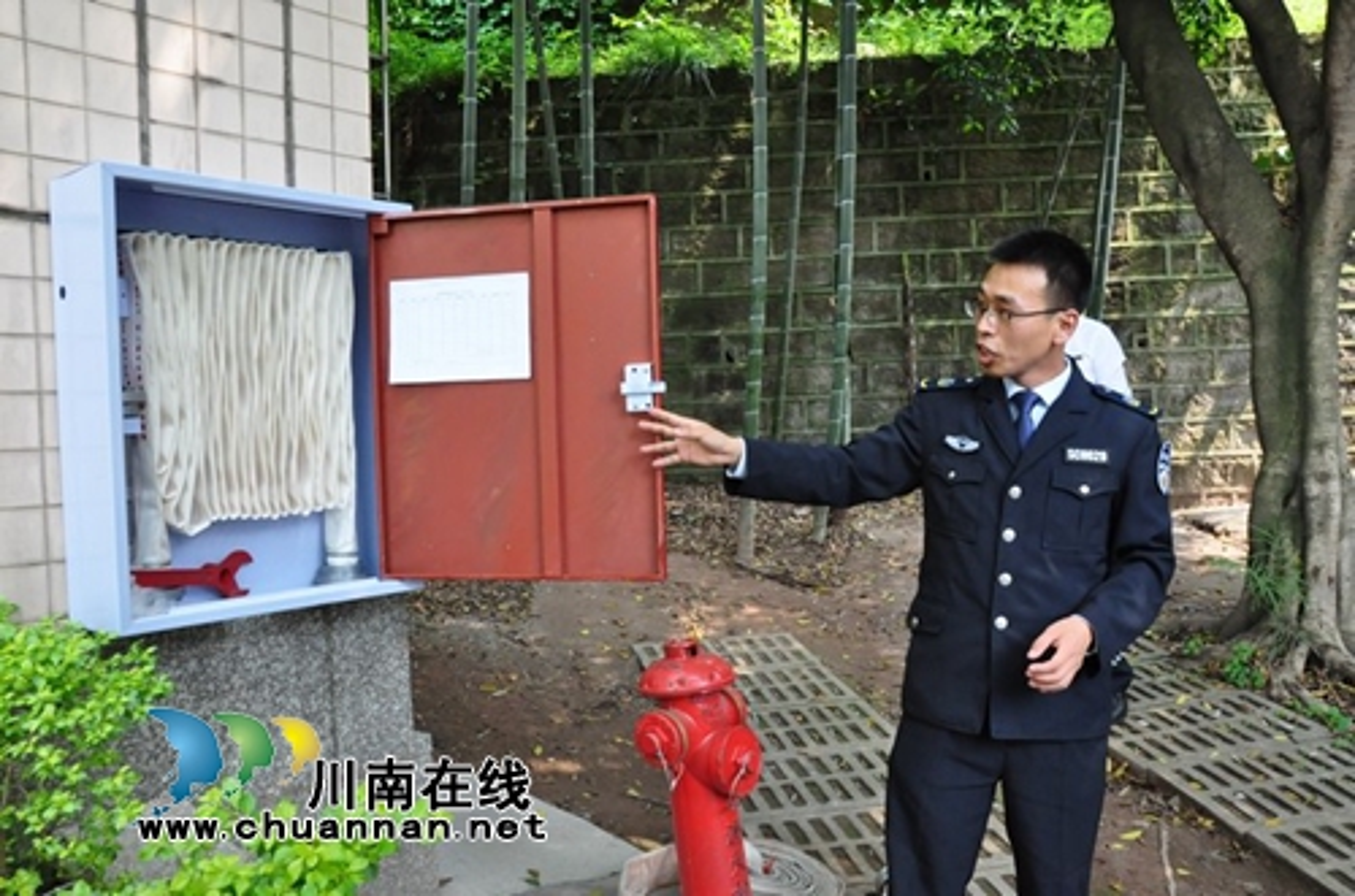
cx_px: 678
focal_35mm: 30
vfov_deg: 43.4
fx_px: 1127
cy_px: 448
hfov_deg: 62.0
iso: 1600
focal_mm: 20
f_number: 9
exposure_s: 1/160
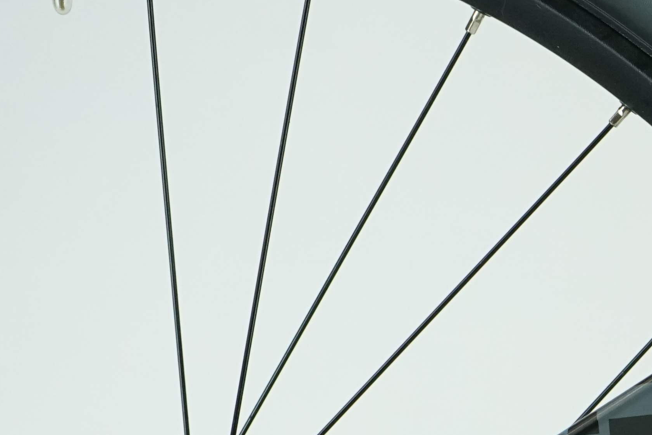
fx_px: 2970
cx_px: 921
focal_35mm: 164
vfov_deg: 8.1
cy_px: 741
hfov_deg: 12.1
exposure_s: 1/200
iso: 1600
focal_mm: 46
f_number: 6.3
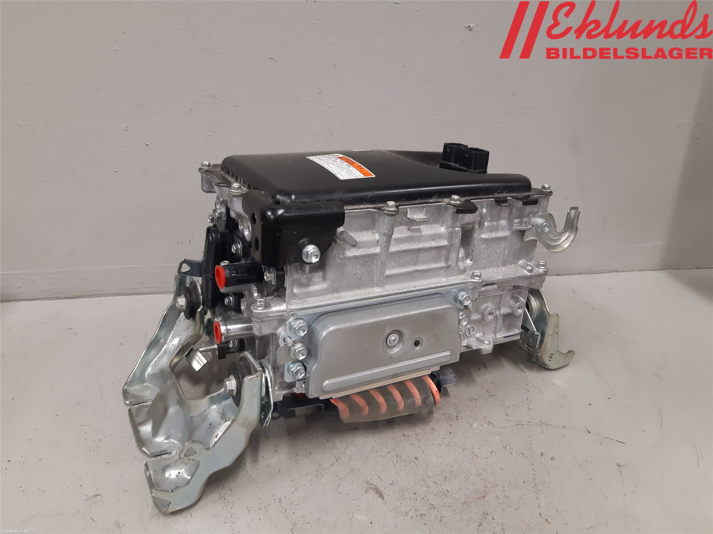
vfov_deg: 53.1
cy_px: 267
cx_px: 356
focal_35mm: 26
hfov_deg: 67.3
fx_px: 536
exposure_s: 1/50
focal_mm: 3.93
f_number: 1.7
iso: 160
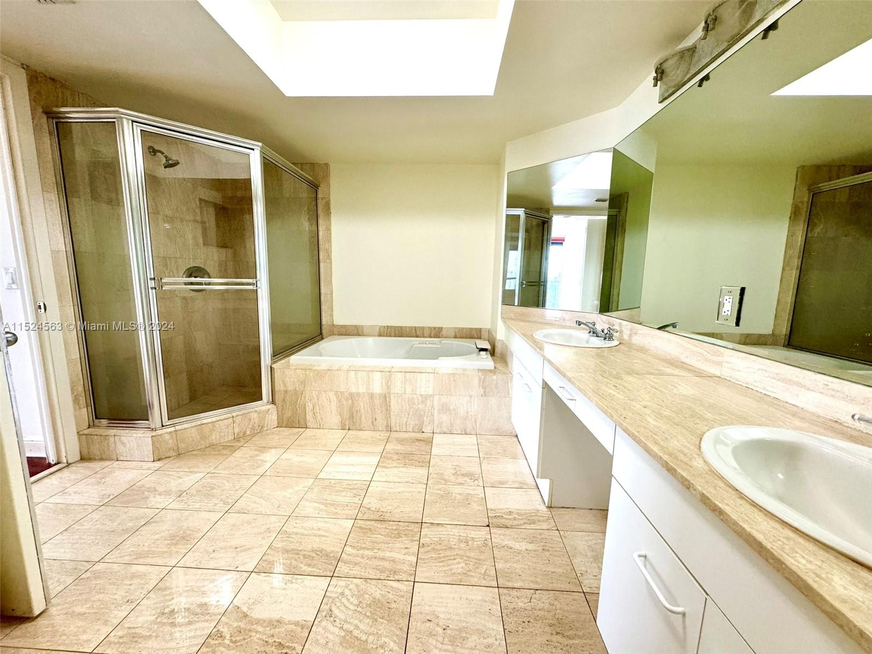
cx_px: 436
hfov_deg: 102.1
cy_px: 327
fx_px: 353
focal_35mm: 14
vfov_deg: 85.7
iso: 200
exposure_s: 1/120
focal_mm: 2.22
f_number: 2.2
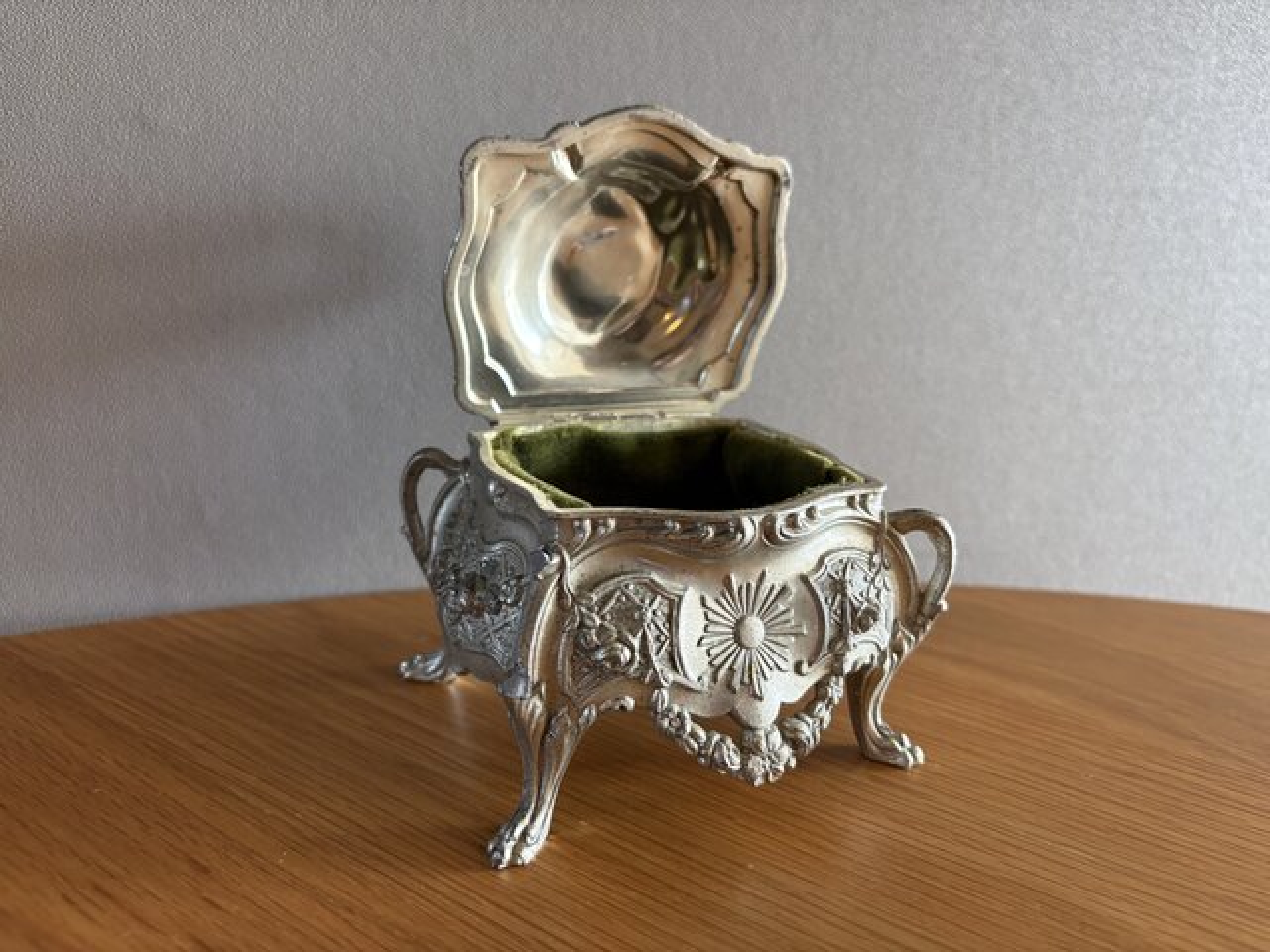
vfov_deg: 53.1
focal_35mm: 26
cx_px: 635
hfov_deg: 67.3
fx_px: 954
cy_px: 476
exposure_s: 1/120
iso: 160
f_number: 1.6
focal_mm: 5.96
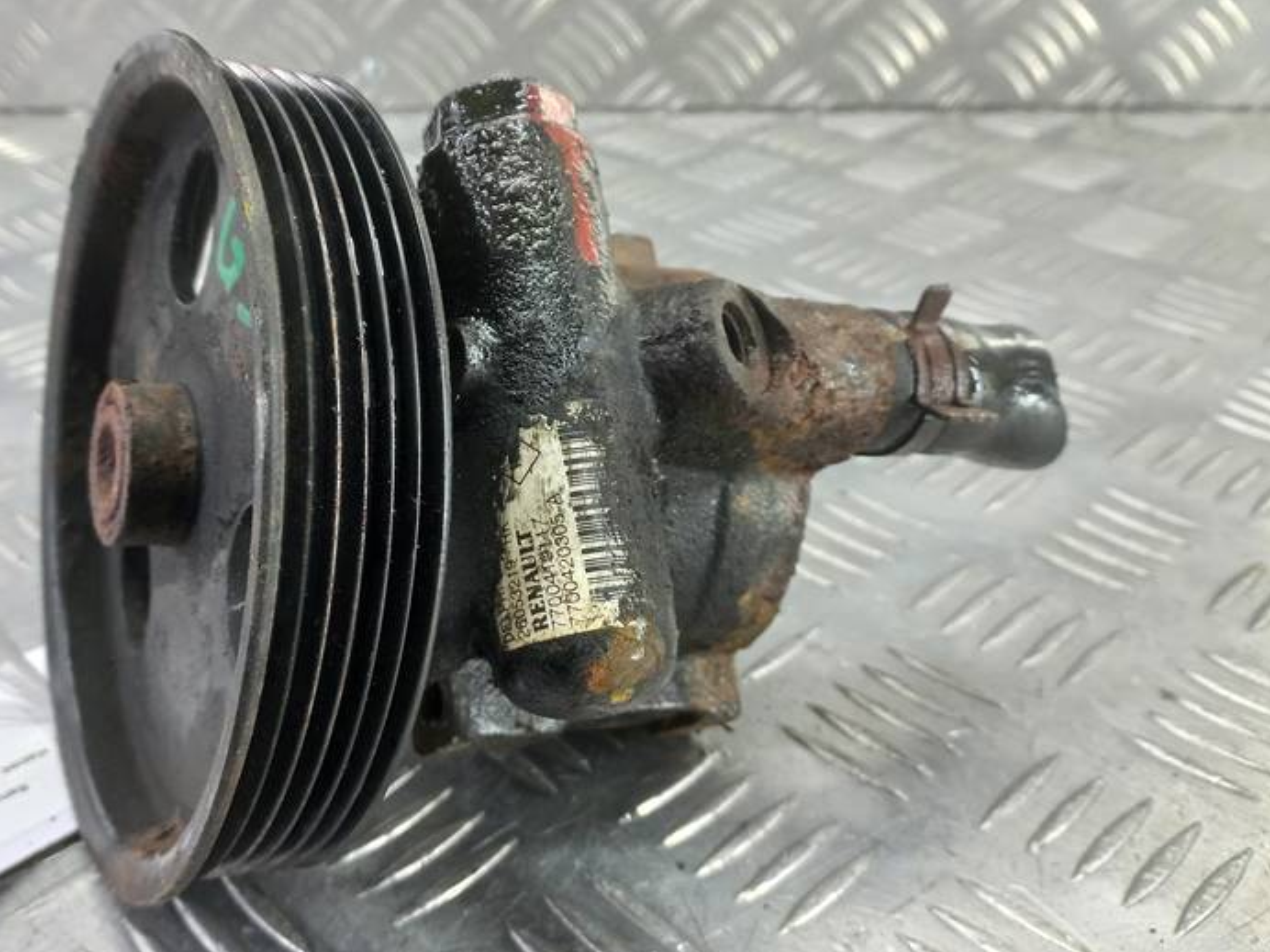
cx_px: 514
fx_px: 1357
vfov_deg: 38.6
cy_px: 437
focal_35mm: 37
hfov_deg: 49.9
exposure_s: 1/50
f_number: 1.8
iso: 160
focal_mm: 4.6
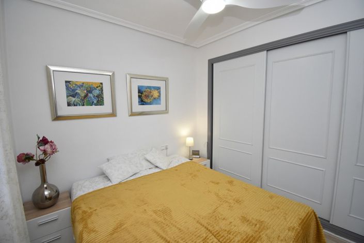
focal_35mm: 15
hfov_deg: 100.4
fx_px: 152
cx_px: 182
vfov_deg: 77.3
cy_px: 122
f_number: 4.5
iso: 1000
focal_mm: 10
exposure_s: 1/125
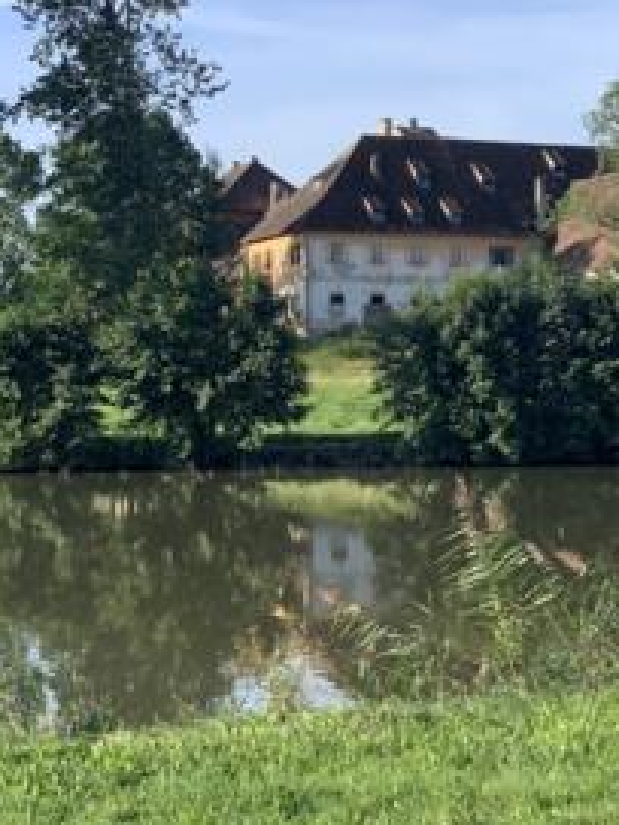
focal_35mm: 84
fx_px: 2003
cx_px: 489
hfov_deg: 17.4
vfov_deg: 23.3
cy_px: 394
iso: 16
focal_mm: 6
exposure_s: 1/461
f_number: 2.4
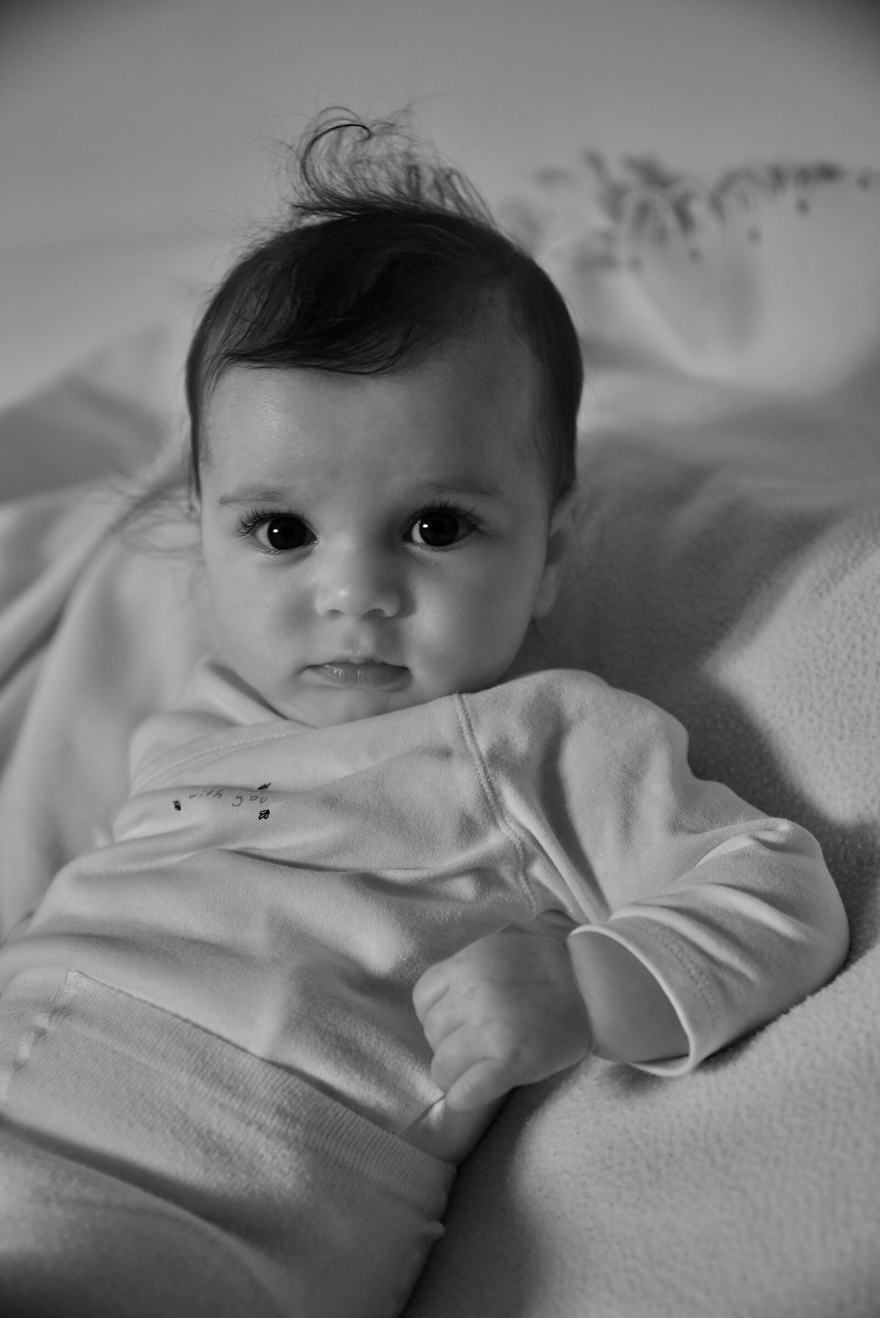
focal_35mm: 52
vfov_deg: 38.2
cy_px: 659
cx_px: 440
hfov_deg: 26.0
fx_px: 1905
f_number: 4
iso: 1100
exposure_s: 1/100
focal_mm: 52
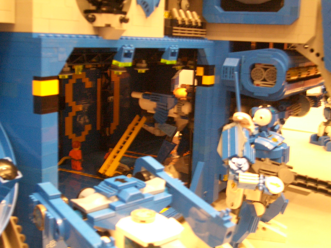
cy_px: 124
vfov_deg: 29.7
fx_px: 469
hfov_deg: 38.9
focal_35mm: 49
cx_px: 166
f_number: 3.1
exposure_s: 1/8
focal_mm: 8.2
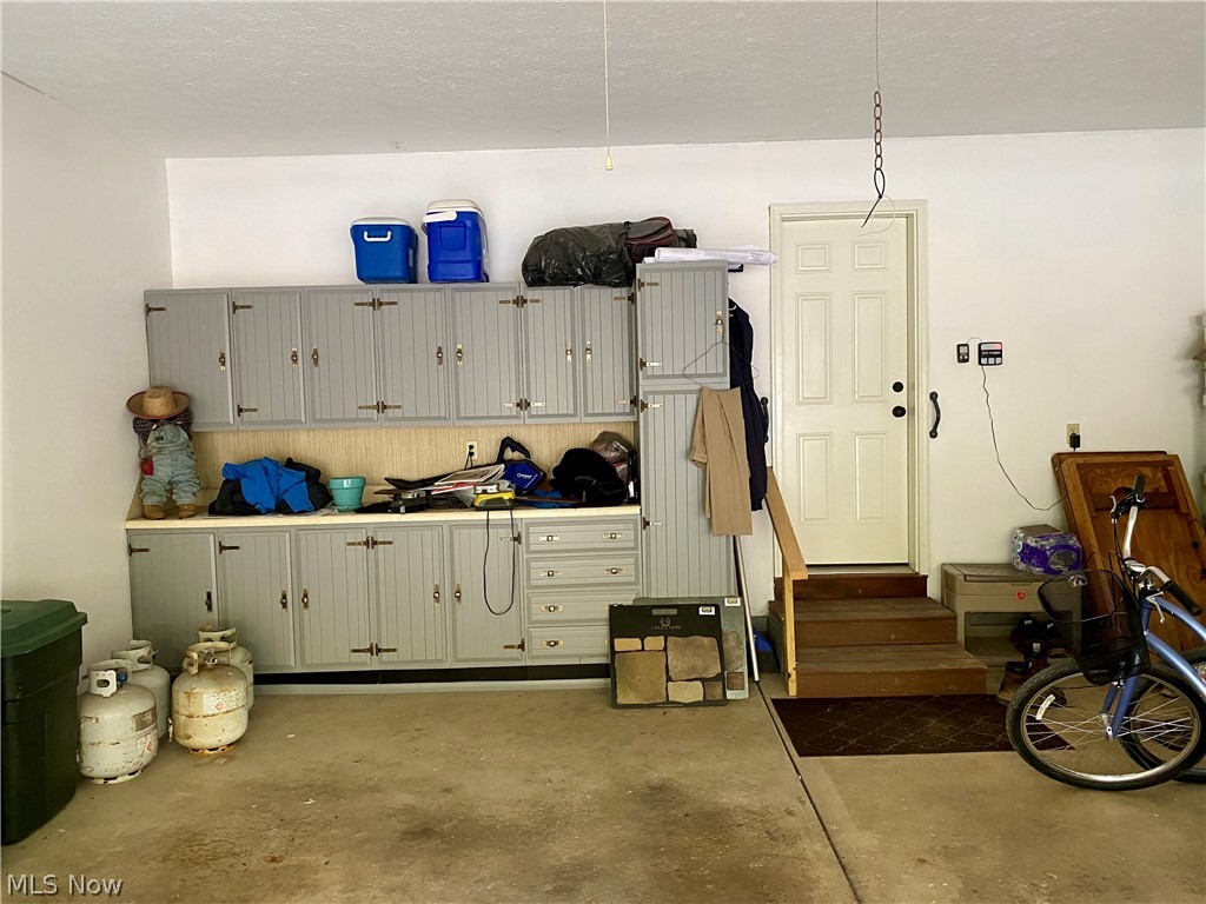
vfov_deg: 53.1
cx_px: 603
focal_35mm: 26
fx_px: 906
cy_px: 452
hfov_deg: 67.3
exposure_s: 1/60
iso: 200
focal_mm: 4.25
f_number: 1.8
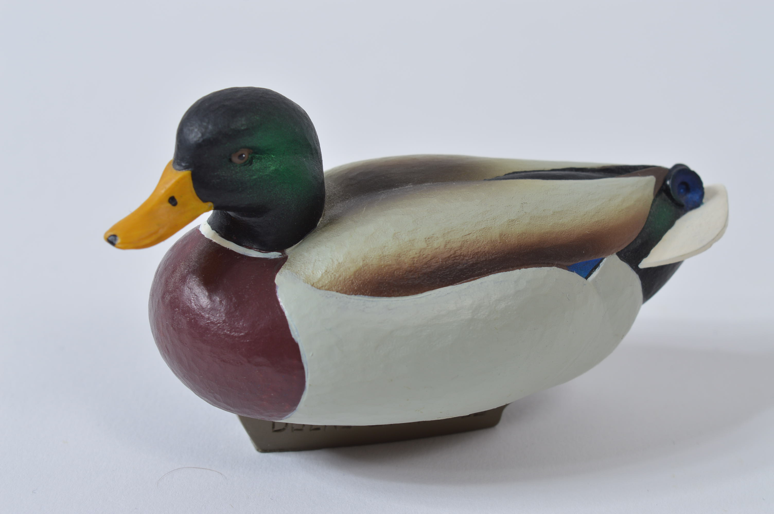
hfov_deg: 24.6
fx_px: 1772
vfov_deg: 16.5
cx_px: 387
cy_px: 257
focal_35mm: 82
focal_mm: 55
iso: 100
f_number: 11
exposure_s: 1/100
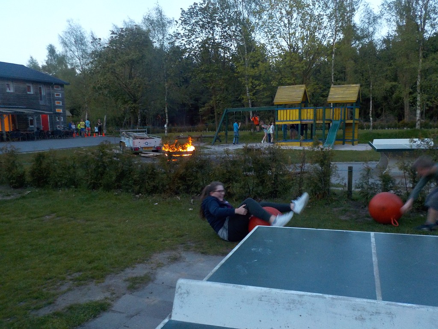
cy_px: 164
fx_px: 380
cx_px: 219
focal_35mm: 30
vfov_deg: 46.8
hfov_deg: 60.0
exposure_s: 1/30
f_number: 3.3
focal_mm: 4.1
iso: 280
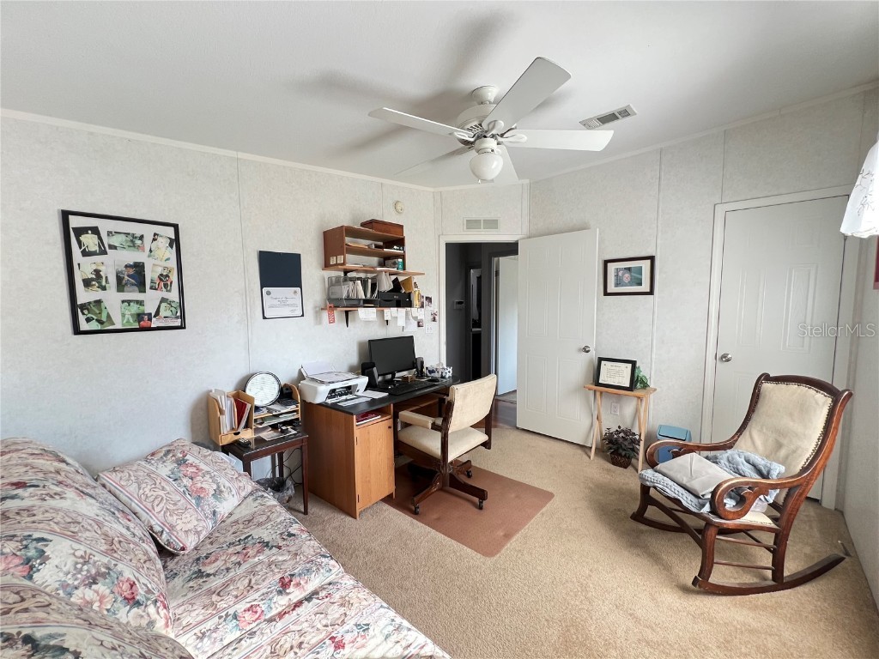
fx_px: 330
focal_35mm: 13
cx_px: 440
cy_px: 330
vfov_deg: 89.9
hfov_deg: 106.2
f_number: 1.8
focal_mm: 1.57
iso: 160
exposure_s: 1/99
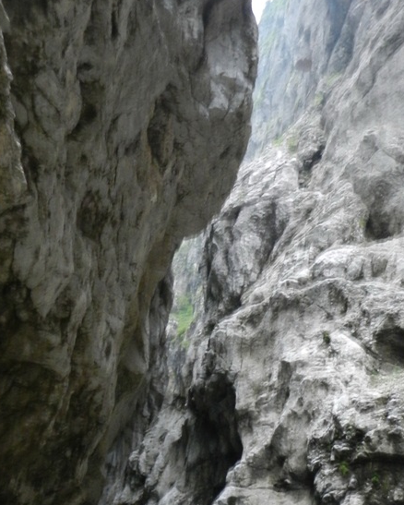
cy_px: 312
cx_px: 224
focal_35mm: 42
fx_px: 627
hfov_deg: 35.7
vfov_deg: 43.5
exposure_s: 1/1.3
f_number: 3.4
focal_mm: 4
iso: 400
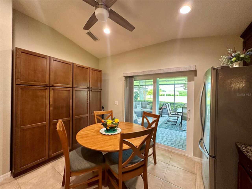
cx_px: 126
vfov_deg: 85.7
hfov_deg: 102.1
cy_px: 94
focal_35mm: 14
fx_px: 102
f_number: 2.2
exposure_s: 1/120
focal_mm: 2.22
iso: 250
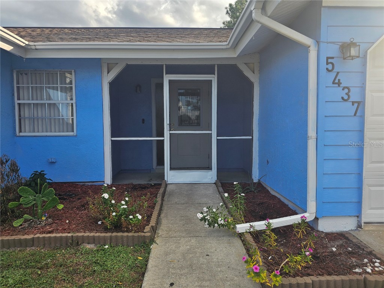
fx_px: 255
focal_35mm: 23
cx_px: 192
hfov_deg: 73.9
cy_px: 144
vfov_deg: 58.9
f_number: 1.7
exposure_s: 1/255
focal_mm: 6.3
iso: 10
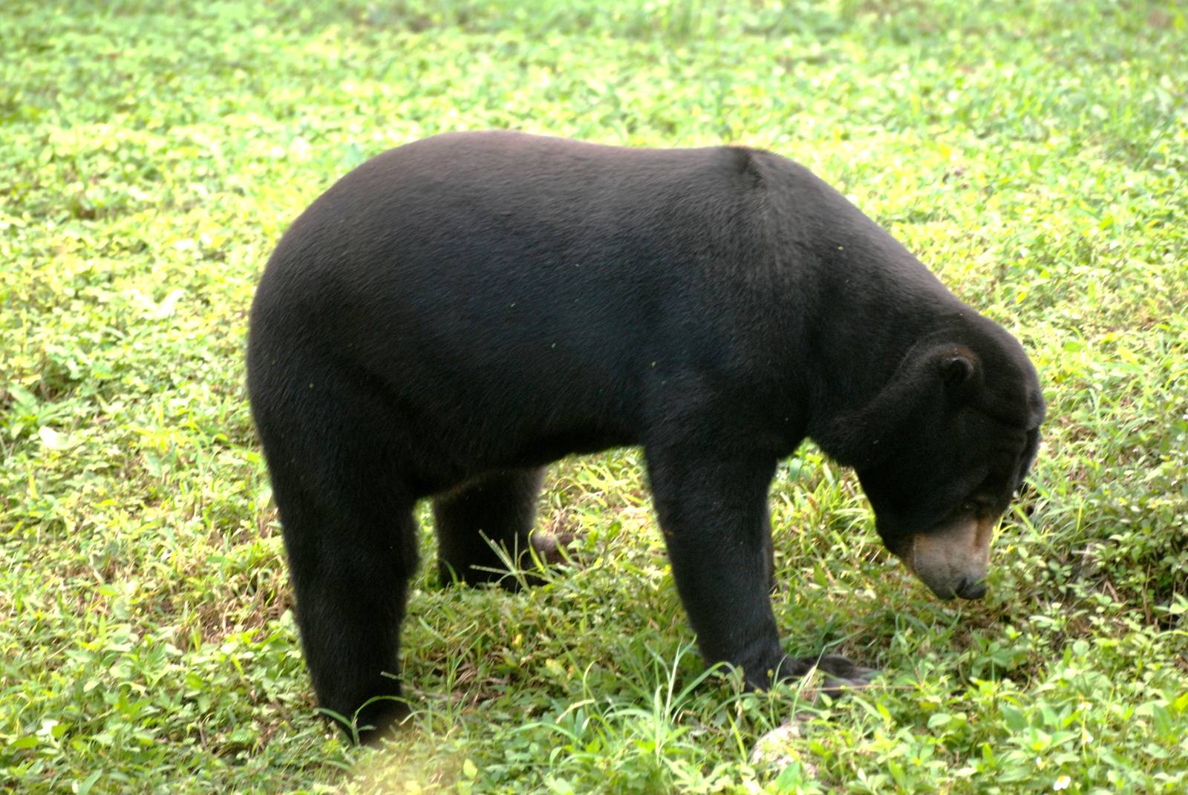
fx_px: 9664
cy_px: 398
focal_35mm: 292
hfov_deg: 7.0
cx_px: 594
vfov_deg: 4.7
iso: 400
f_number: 5
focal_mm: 195
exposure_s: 1/125
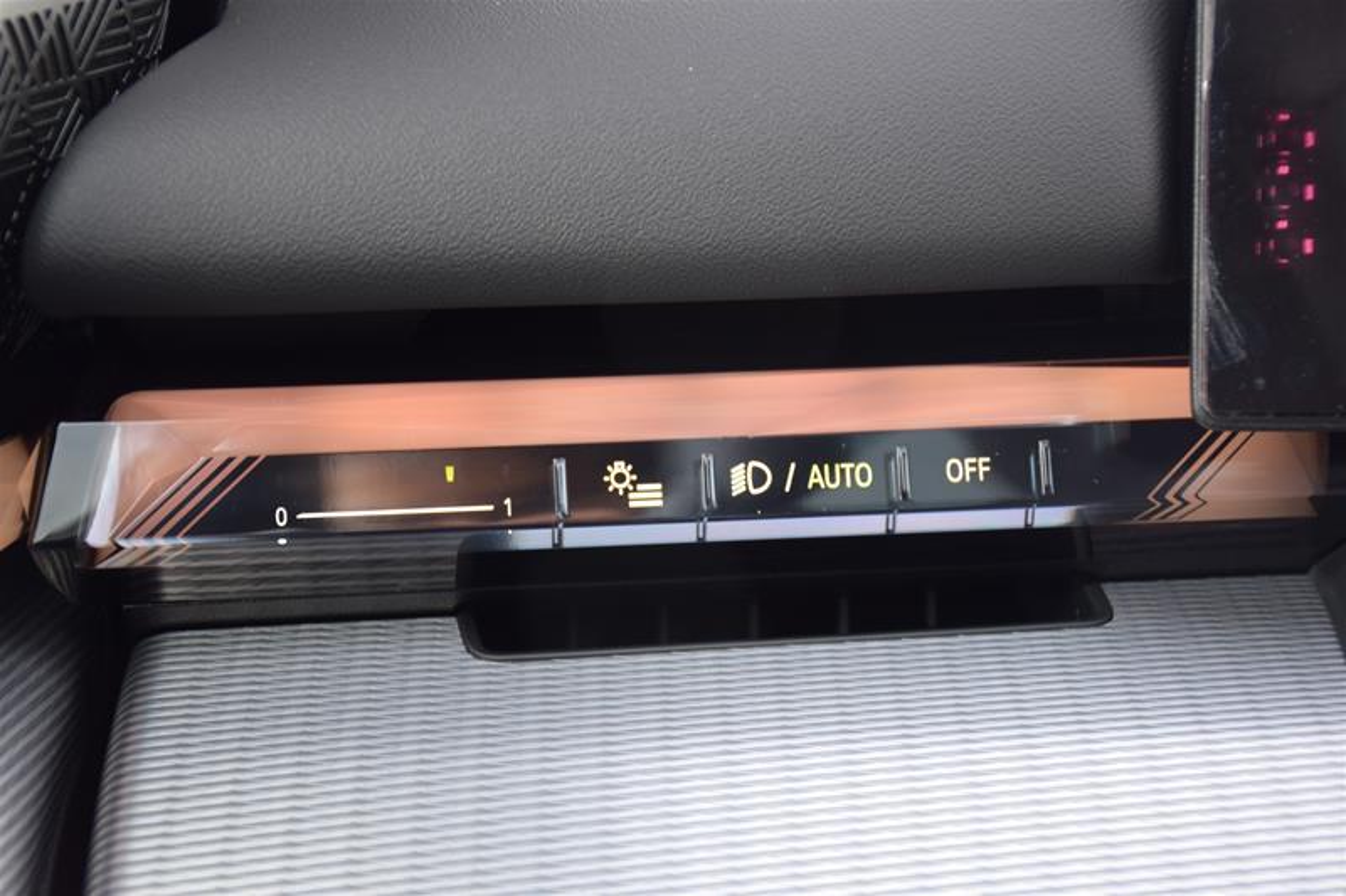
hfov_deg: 31.9
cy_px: 448
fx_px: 2355
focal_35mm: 63
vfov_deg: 21.6
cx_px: 673
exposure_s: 1/60
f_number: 4.5
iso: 400
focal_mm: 42
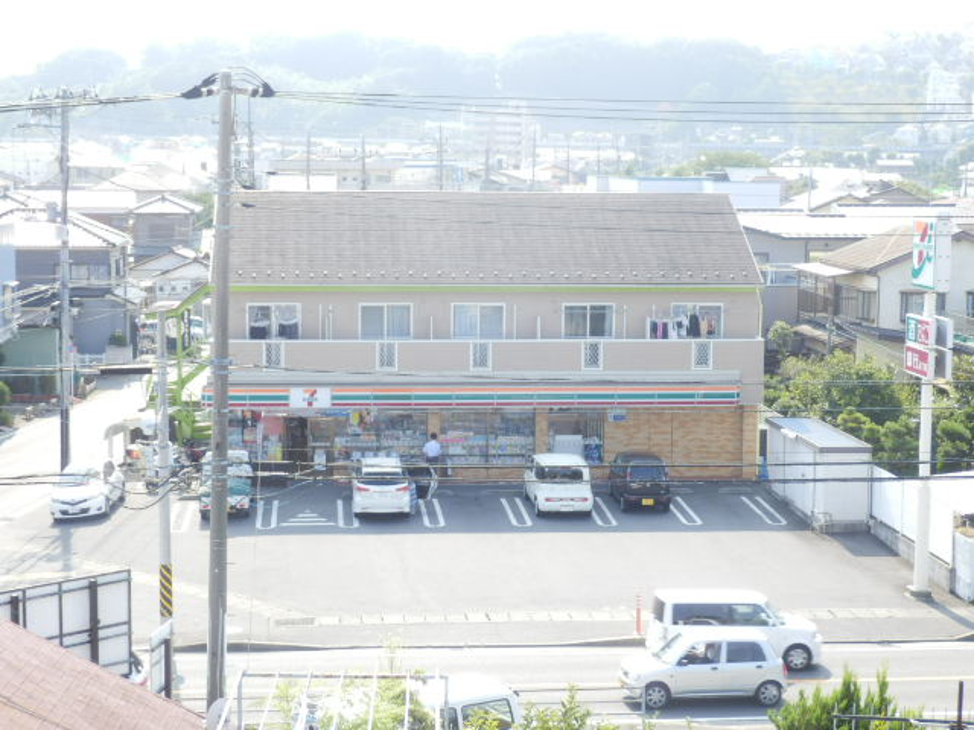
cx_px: 487
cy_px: 365
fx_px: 2138
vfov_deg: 19.4
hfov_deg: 25.7
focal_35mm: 76
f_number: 4.9
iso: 80
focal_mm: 13.5
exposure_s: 1/160
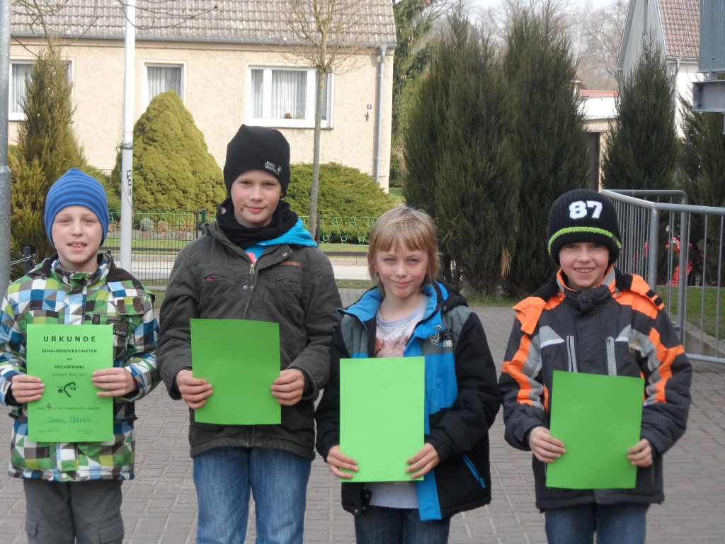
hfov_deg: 18.2
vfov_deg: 13.7
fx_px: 2262
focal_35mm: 108
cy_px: 272
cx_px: 362
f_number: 5.2
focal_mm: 19.8
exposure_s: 1/125
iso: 80
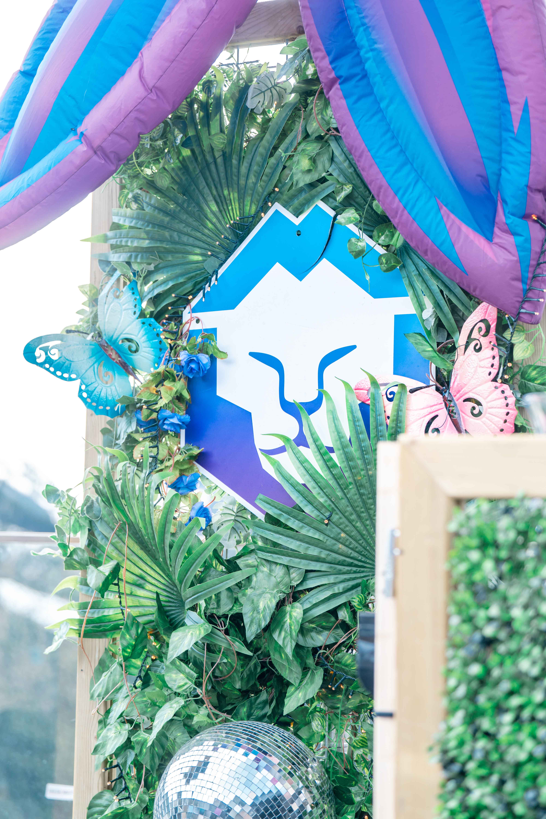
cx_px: 273
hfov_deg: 17.1
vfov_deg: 25.4
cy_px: 410
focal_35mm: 80
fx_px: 1820
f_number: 3.2
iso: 400
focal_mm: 80
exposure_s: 1/200
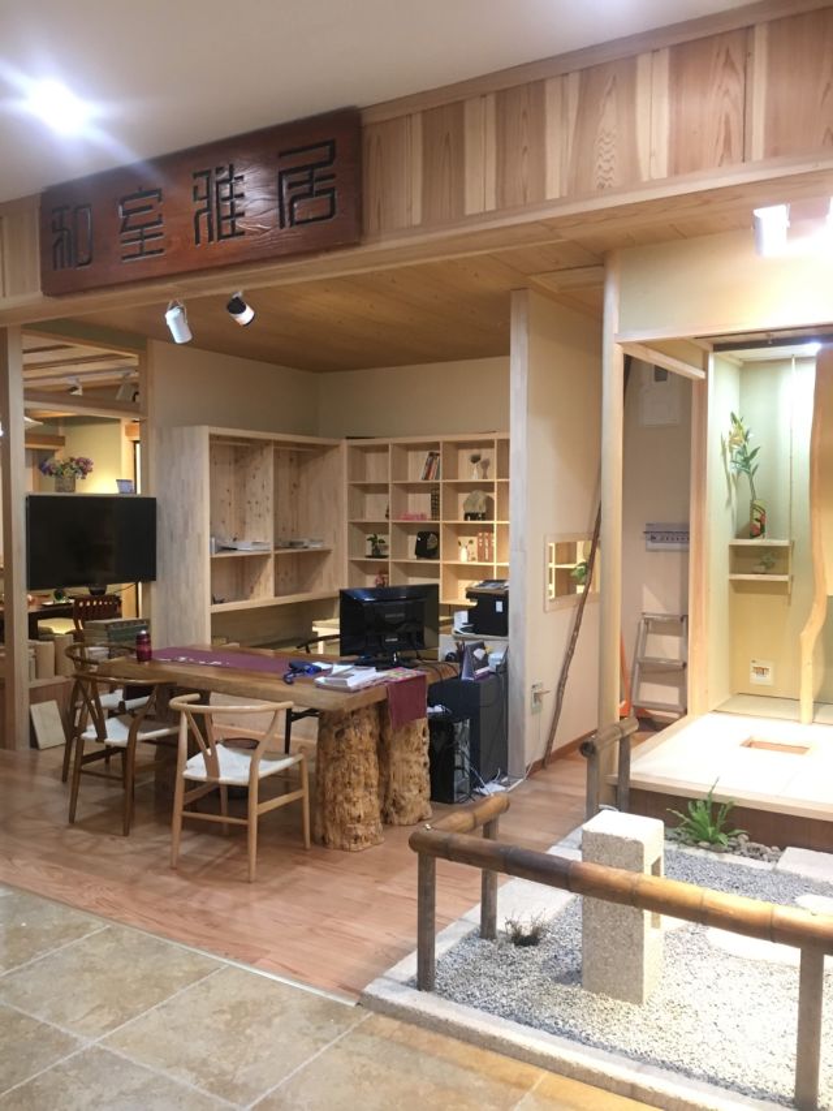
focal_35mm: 29
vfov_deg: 61.7
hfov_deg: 48.2
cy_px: 556
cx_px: 416
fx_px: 930
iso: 160
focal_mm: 4.15
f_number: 2.2
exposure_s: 1/33
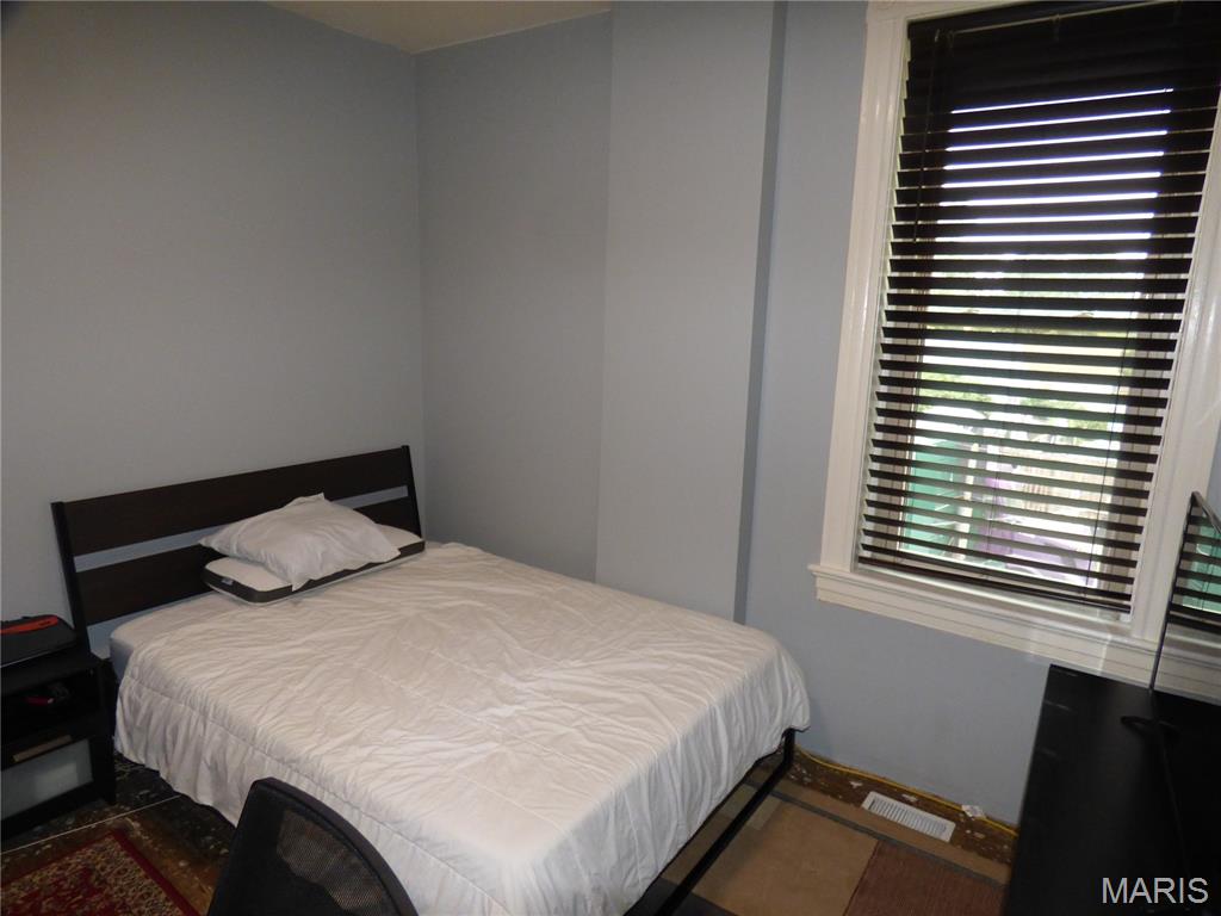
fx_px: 705
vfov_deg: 66.0
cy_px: 458
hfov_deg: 81.7
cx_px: 610
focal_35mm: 20
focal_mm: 3.58
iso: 400
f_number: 2.8
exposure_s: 1/60
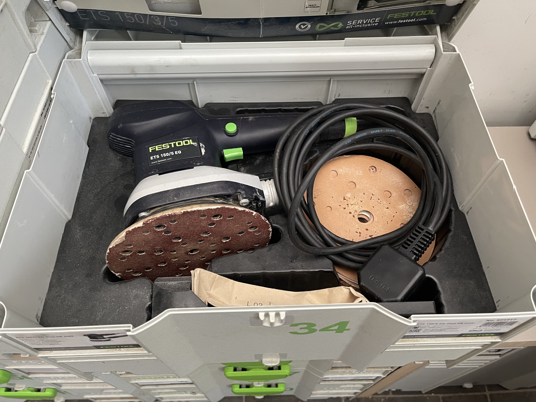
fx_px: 403
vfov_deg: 53.1
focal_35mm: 26
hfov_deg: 67.3
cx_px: 268
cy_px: 201
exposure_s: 1/60
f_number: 1.6
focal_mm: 5.1
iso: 320
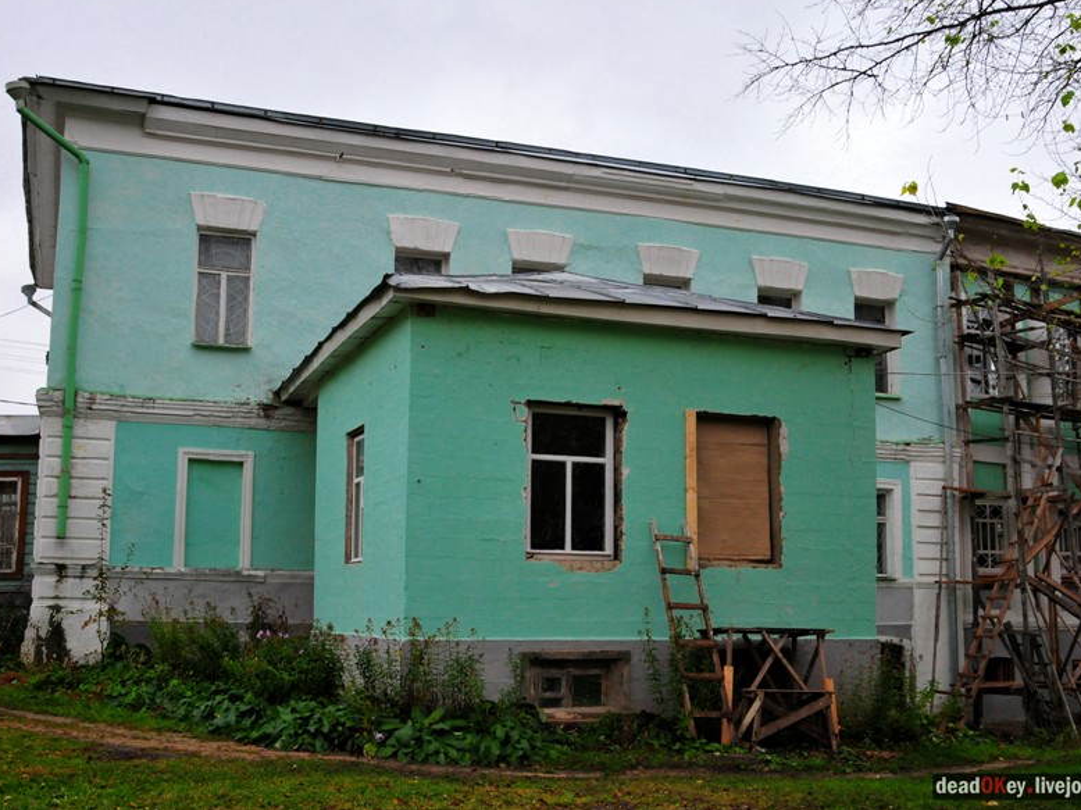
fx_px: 1249
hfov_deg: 46.8
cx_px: 567
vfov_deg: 35.9
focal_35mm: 40
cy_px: 398
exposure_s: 1/250
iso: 1000
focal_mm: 24
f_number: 7.1
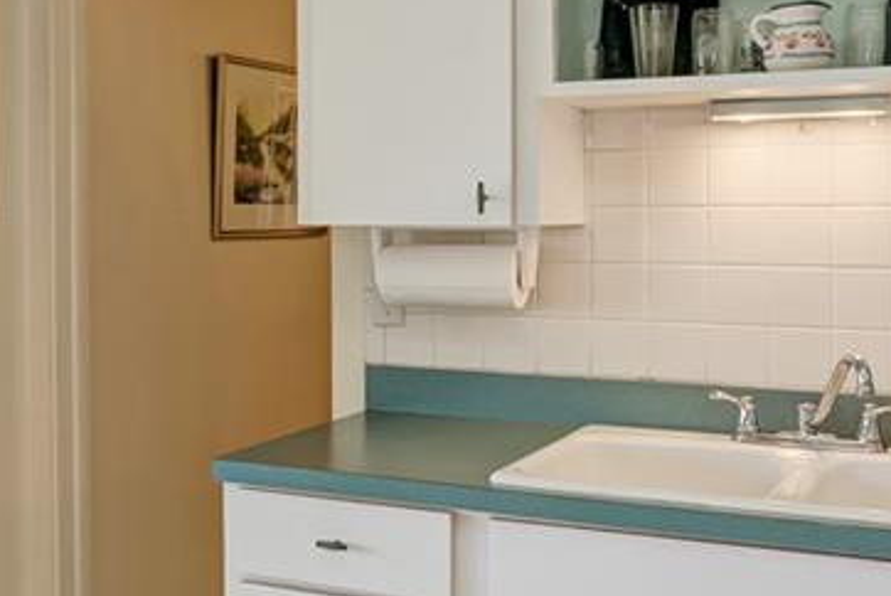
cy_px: 198
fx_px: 1313
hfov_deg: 36.9
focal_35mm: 53
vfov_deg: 25.4
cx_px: 268
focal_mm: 12
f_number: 9
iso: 200
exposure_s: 1/8
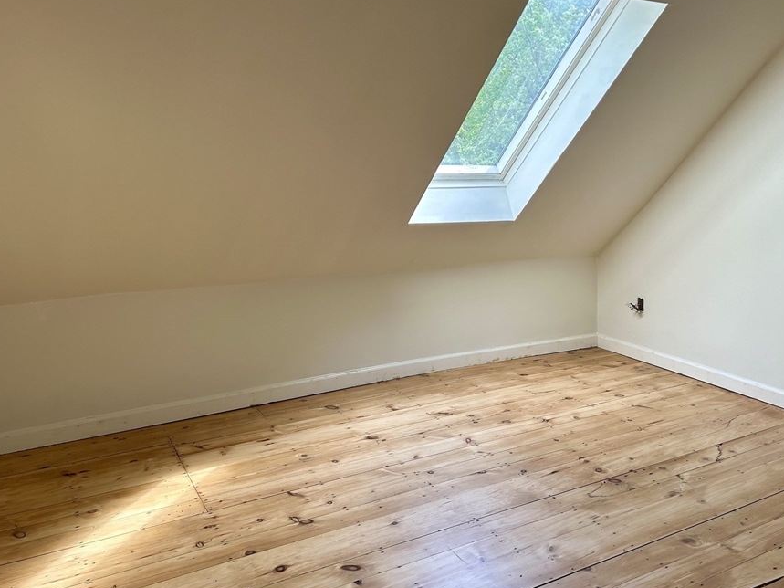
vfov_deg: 45.4
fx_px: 702
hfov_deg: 58.1
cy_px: 278
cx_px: 445
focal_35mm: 31
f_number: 1.5
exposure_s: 1/246
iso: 40
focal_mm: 5.7
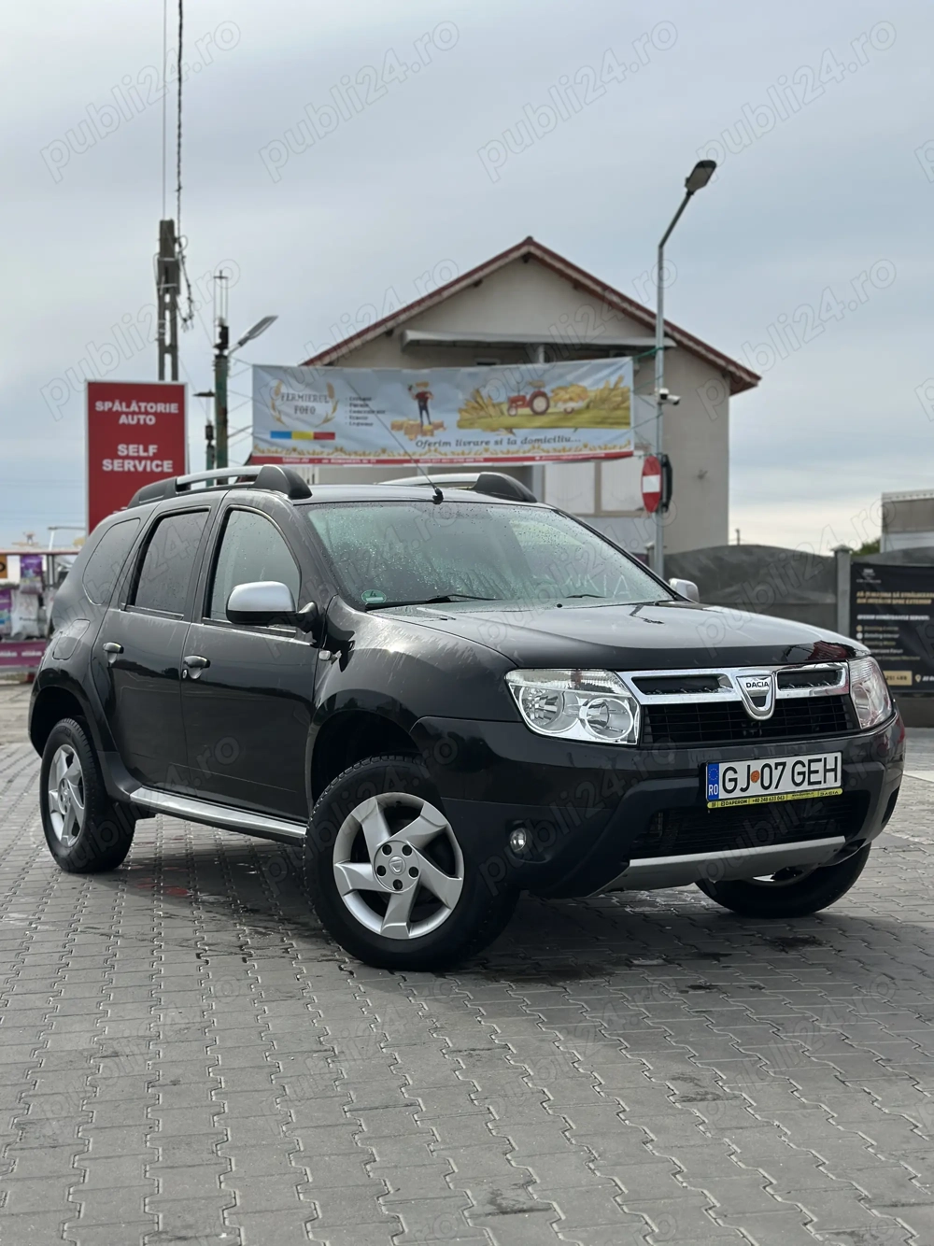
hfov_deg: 30.3
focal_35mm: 48
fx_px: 1727
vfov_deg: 39.7
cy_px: 623
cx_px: 467
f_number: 1.78
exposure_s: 1/6211
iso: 100
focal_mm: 6.86
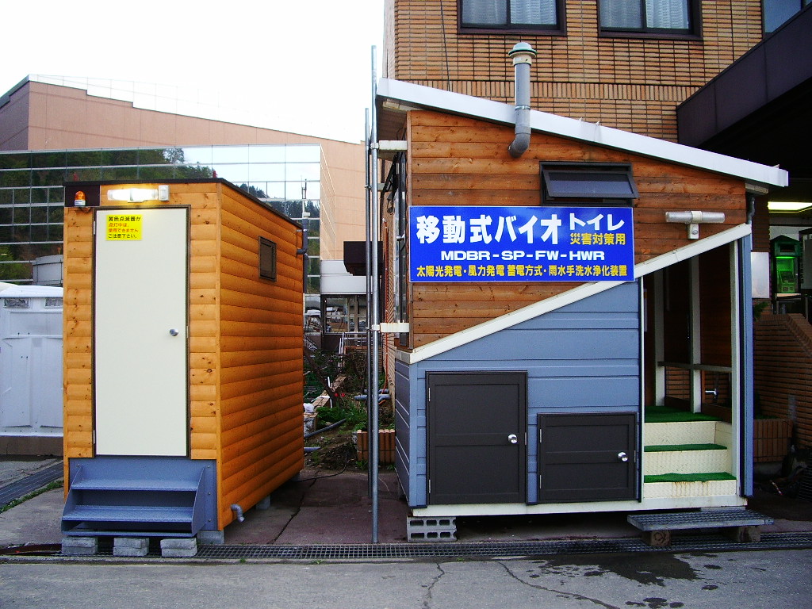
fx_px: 821
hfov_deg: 52.6
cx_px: 406
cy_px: 304
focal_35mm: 35
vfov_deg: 40.7
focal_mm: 5.8
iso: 100
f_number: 2.6
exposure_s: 1/40
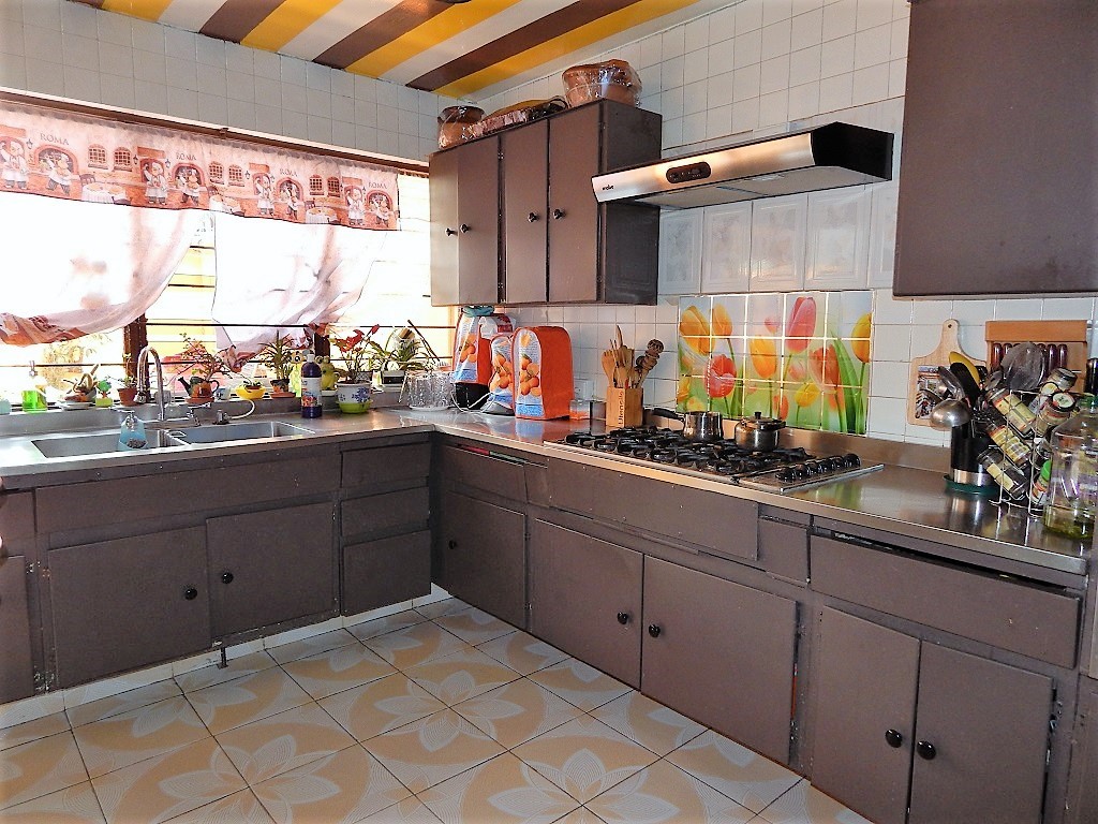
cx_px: 549
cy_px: 412
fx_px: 730
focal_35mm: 23
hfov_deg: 73.9
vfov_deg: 58.9
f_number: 3
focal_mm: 4
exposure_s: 1/30
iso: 200
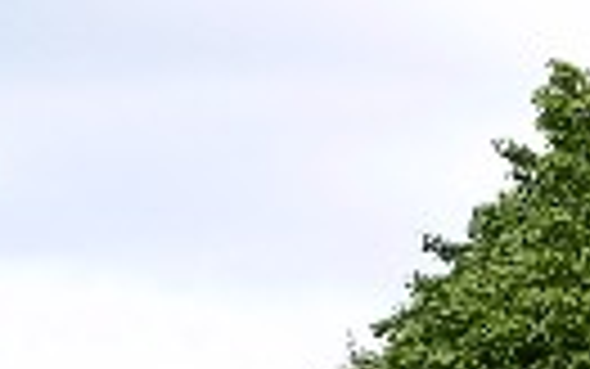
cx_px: -394
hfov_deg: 3.4
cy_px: 909
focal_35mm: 615
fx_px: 9893
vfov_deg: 2.1
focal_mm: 31.9
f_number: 5.4
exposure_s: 1/137
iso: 50
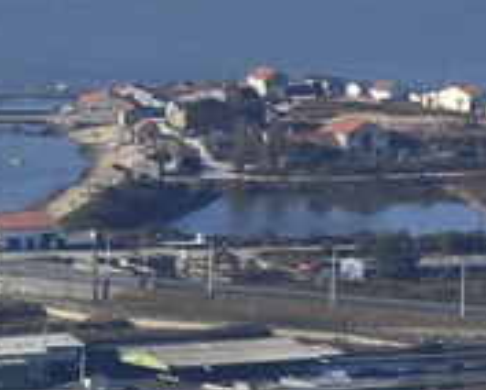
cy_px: -44
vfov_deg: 1.7
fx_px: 12816
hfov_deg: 2.1
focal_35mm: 890
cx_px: -1293
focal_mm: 70
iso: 100
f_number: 5
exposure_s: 1/640
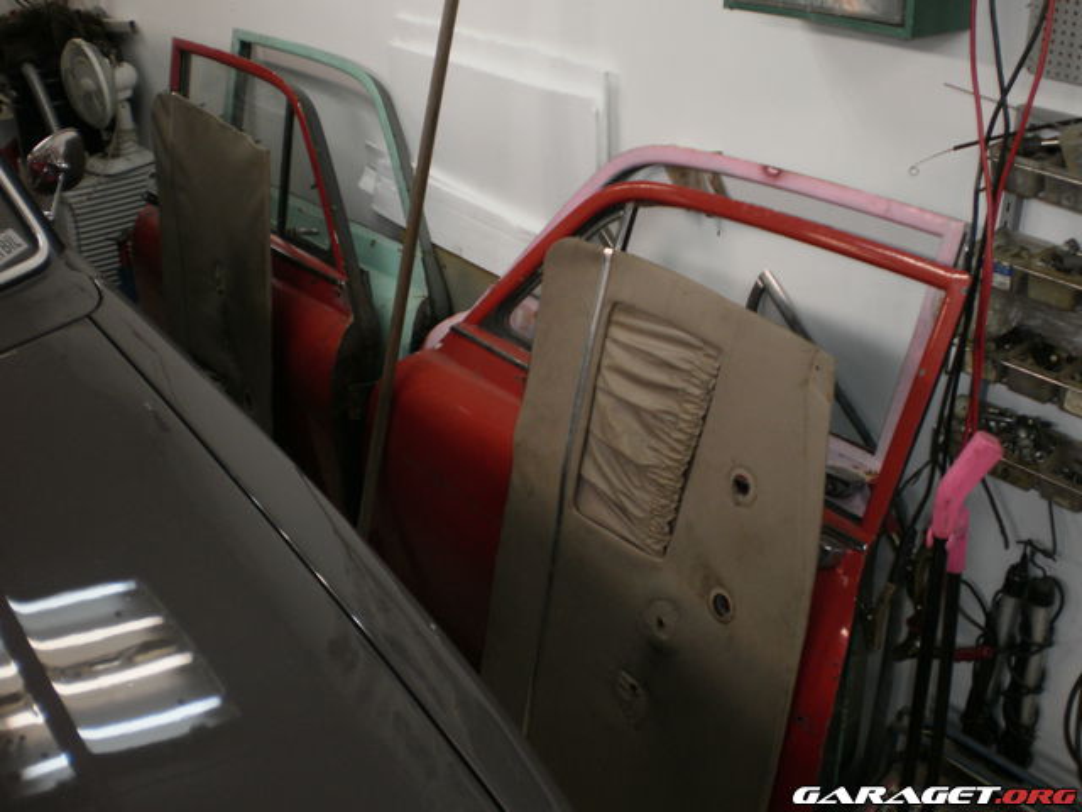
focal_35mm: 36
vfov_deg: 39.7
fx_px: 1125
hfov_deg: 51.4
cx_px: 541
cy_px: 406
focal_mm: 6.3
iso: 125
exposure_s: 1/30
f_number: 3.1
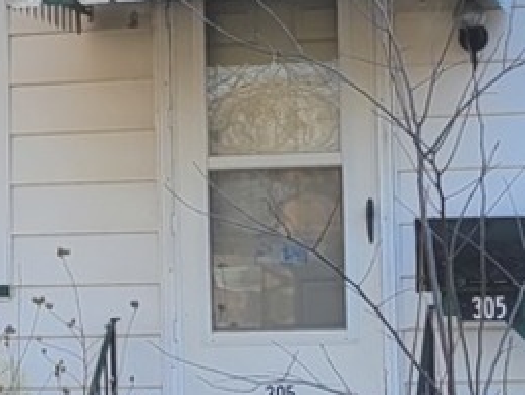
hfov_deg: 13.3
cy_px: 216
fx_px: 2201
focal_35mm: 145
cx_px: -44
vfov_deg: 10.2
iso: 40
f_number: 1.8
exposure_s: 1/738
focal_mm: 5.4
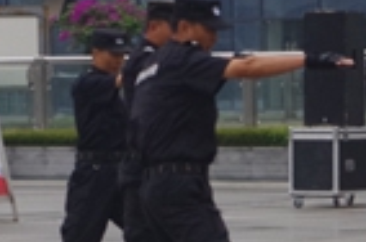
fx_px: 3418
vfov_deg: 4.1
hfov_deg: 6.1
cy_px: 75
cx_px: 276
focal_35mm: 337
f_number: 11
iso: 800
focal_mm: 40
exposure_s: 1/100
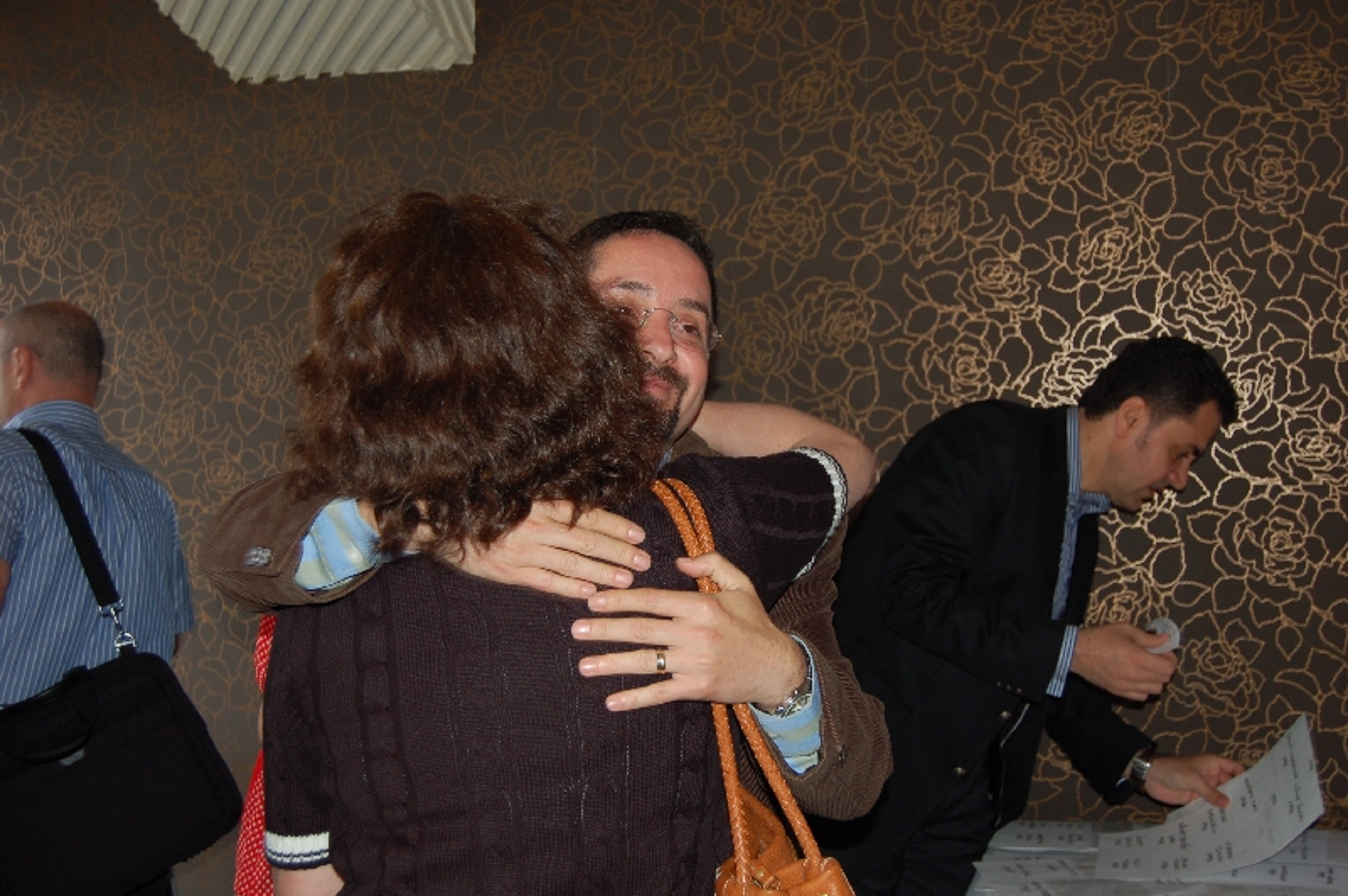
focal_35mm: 42
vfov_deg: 31.8
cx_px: 674
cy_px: 448
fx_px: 1571
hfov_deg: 46.4
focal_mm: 28
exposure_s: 1/60
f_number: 4.2
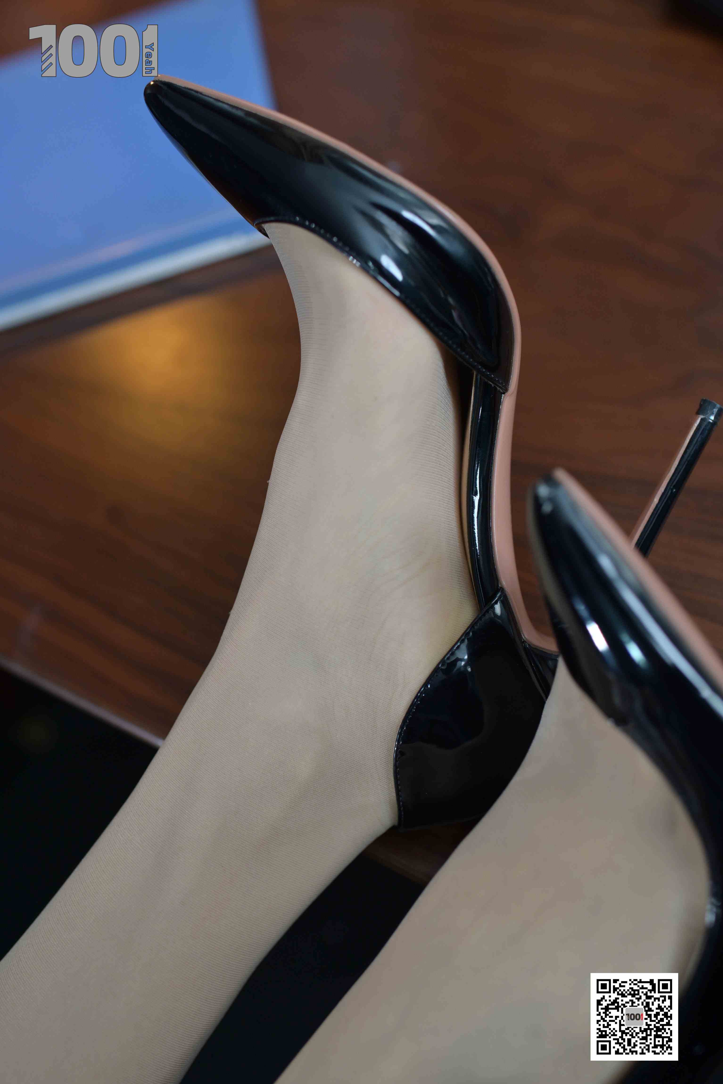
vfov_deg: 54.4
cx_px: 362
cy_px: 542
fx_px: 1054
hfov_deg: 37.9
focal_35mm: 35
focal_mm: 35
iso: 640
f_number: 3.2
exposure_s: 1/250
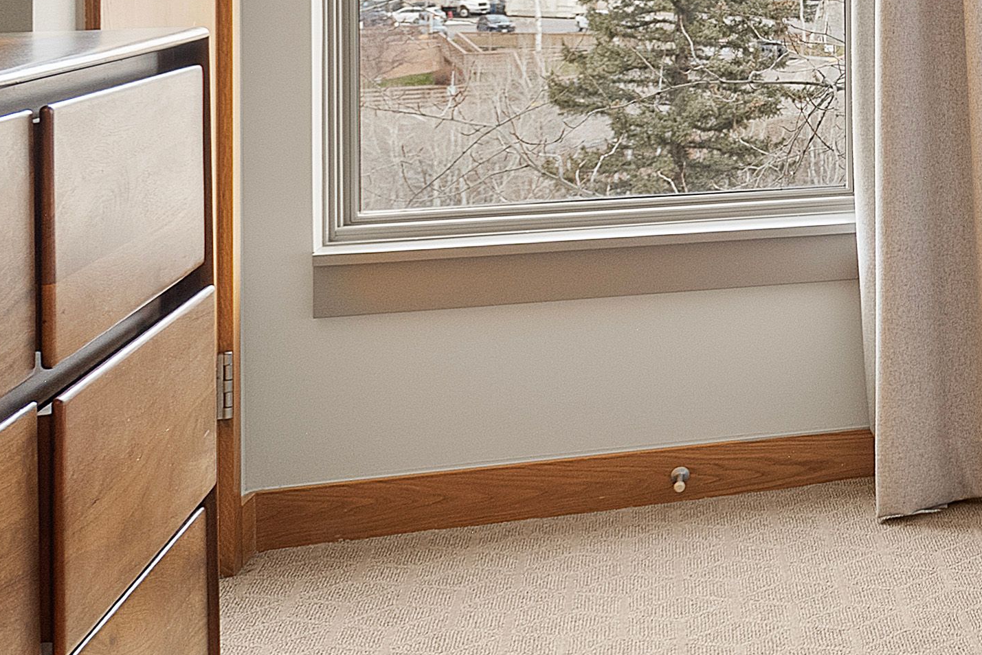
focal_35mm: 80
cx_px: 1609
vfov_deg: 16.5
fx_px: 2183
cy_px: -81
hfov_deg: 20.4
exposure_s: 1/6
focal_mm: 19
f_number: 7.1
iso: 500
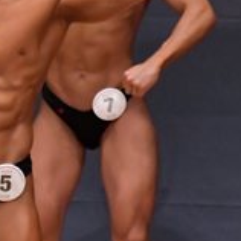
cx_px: -329
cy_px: 194
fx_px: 8838
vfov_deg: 1.6
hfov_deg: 1.6
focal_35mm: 1122
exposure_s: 1/400
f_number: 5.6
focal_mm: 180
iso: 6400
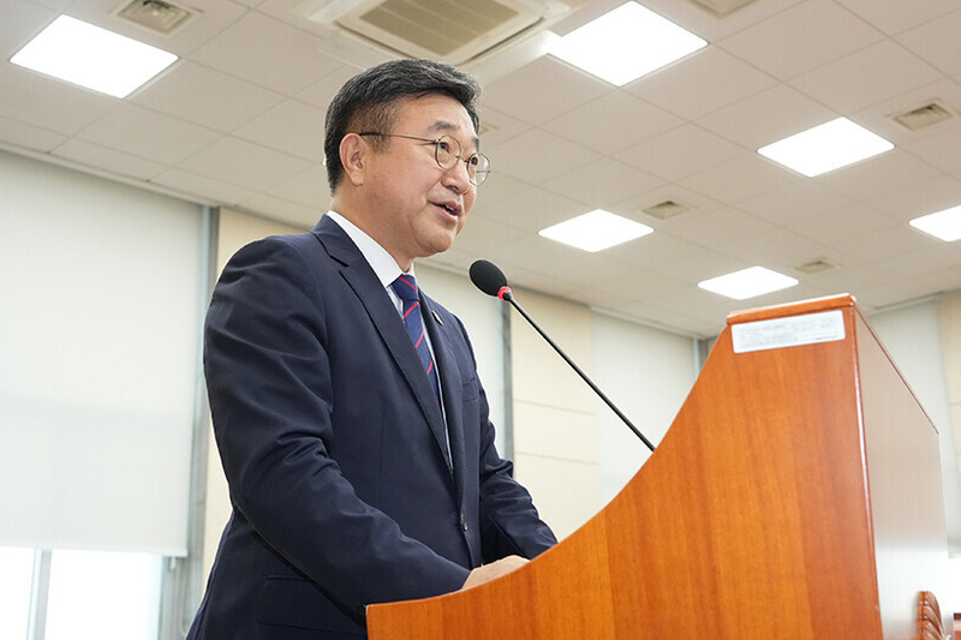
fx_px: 1121
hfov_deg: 46.4
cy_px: 324
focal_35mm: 42
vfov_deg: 31.9
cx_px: 514
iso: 3200
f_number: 5
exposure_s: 1/200
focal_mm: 35
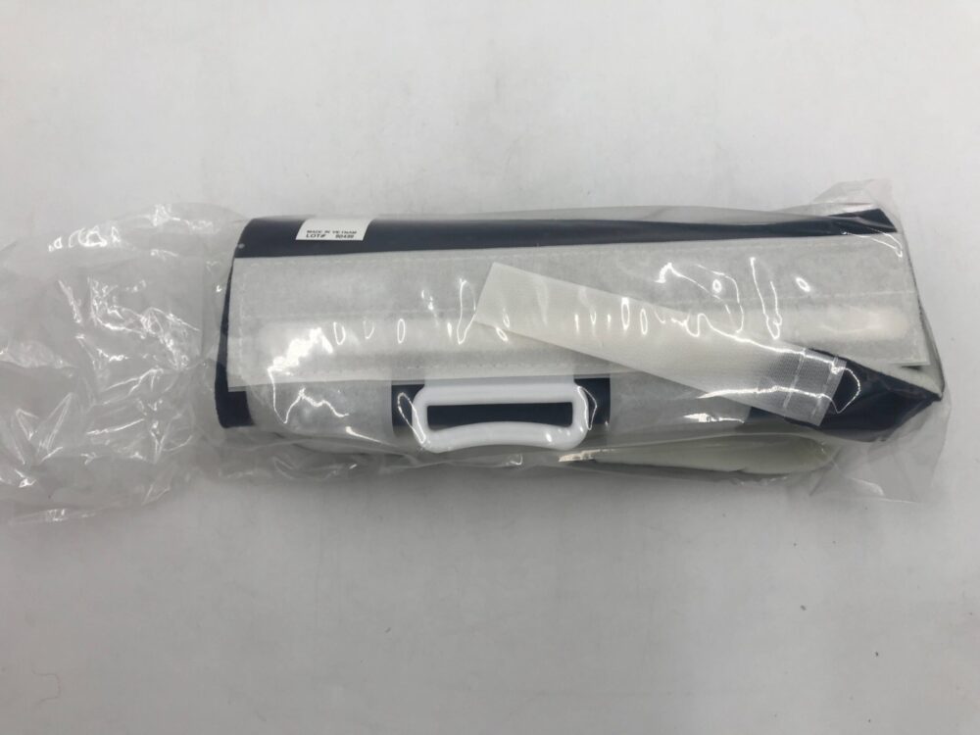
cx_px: 490
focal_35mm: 28
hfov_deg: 63.4
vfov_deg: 49.7
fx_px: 793
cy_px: 368
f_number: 1.8
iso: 20
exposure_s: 1/164
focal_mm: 3.99
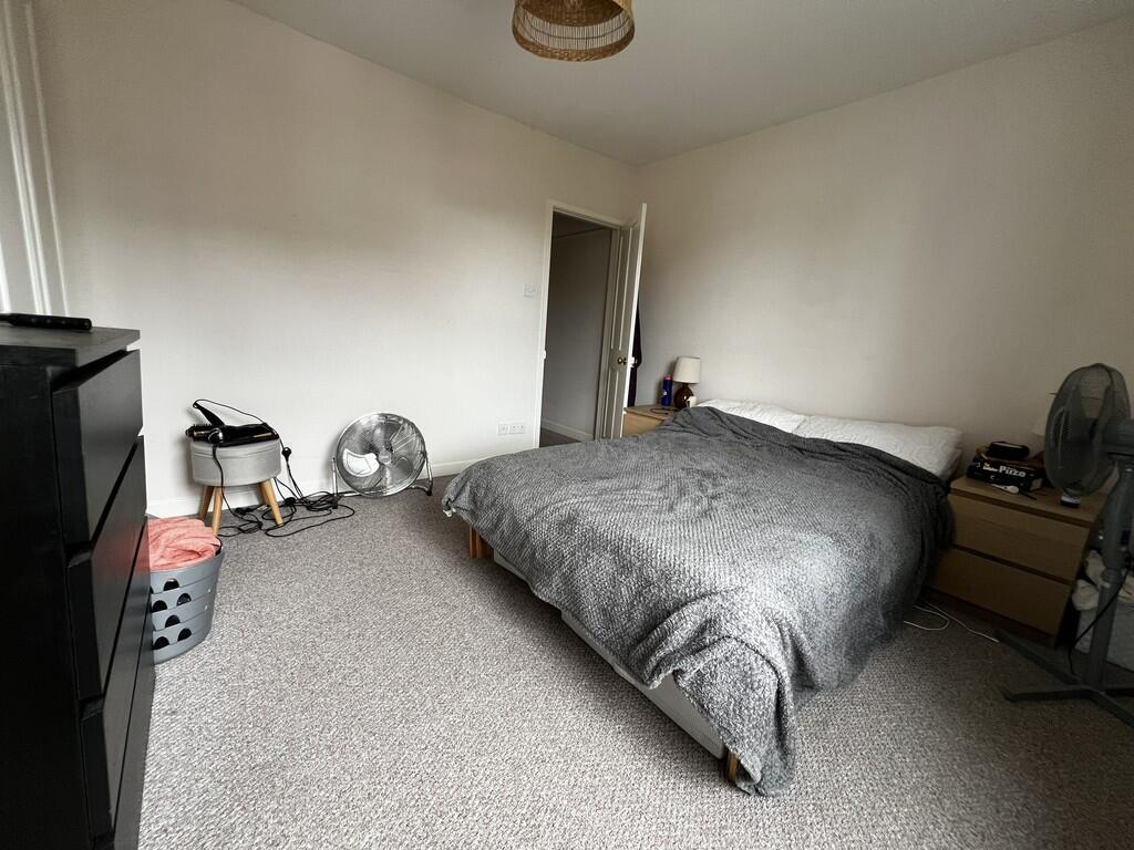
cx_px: 567
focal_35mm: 13
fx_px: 426
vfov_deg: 89.9
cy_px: 425
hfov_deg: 106.2
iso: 125
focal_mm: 1.57
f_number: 1.8
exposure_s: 1/99
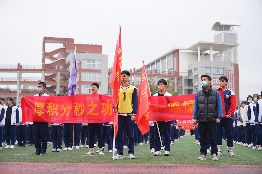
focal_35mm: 55
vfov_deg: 24.6
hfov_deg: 36.2
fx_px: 400
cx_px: 131
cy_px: 87
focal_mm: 55
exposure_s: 1/250
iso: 100
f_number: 2.8
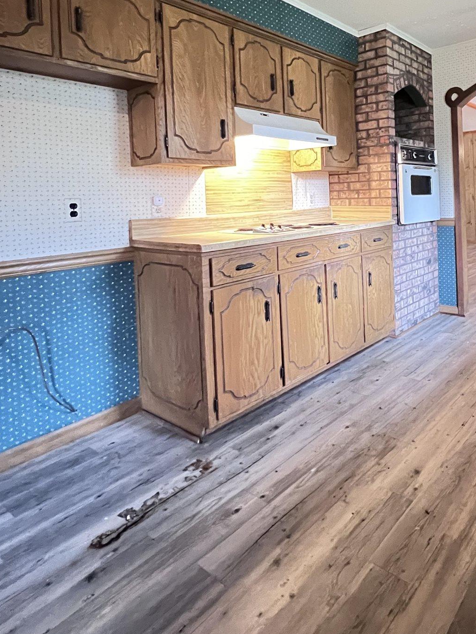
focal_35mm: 22
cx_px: 356
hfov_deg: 58.0
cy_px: 200
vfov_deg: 73.5
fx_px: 403
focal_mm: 1.57
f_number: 1.8
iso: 2000
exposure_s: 1/30
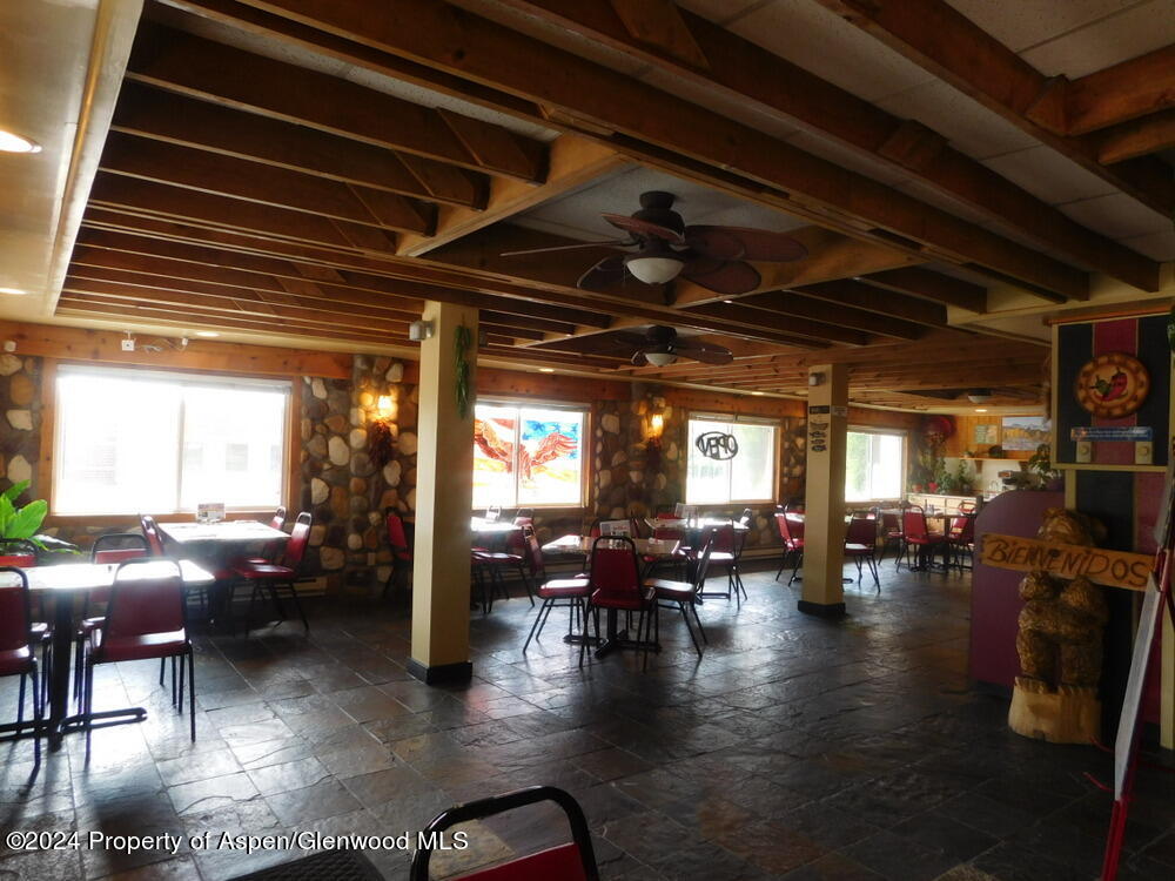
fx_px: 781
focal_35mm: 23
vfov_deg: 58.9
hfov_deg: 73.9
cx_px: 588
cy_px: 440
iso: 125
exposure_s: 1/50
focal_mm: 4
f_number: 3
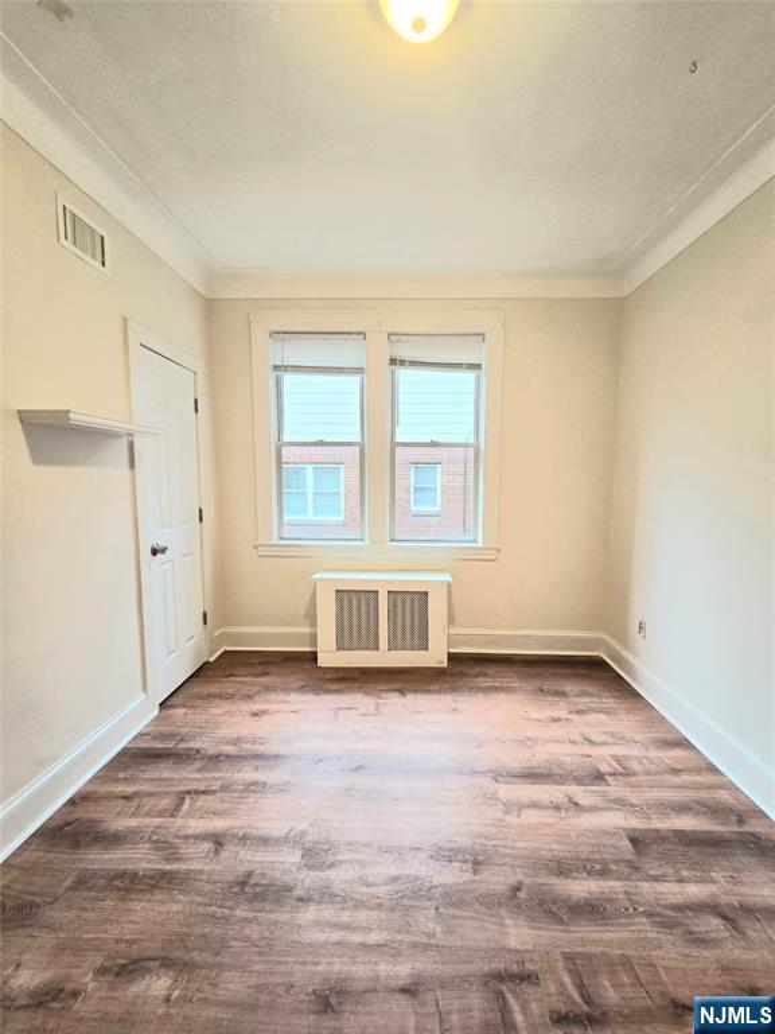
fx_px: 388
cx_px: 388
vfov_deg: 106.2
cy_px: 517
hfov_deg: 89.9
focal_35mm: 13
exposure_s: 1/60.2
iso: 80
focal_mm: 2.2
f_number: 2.2
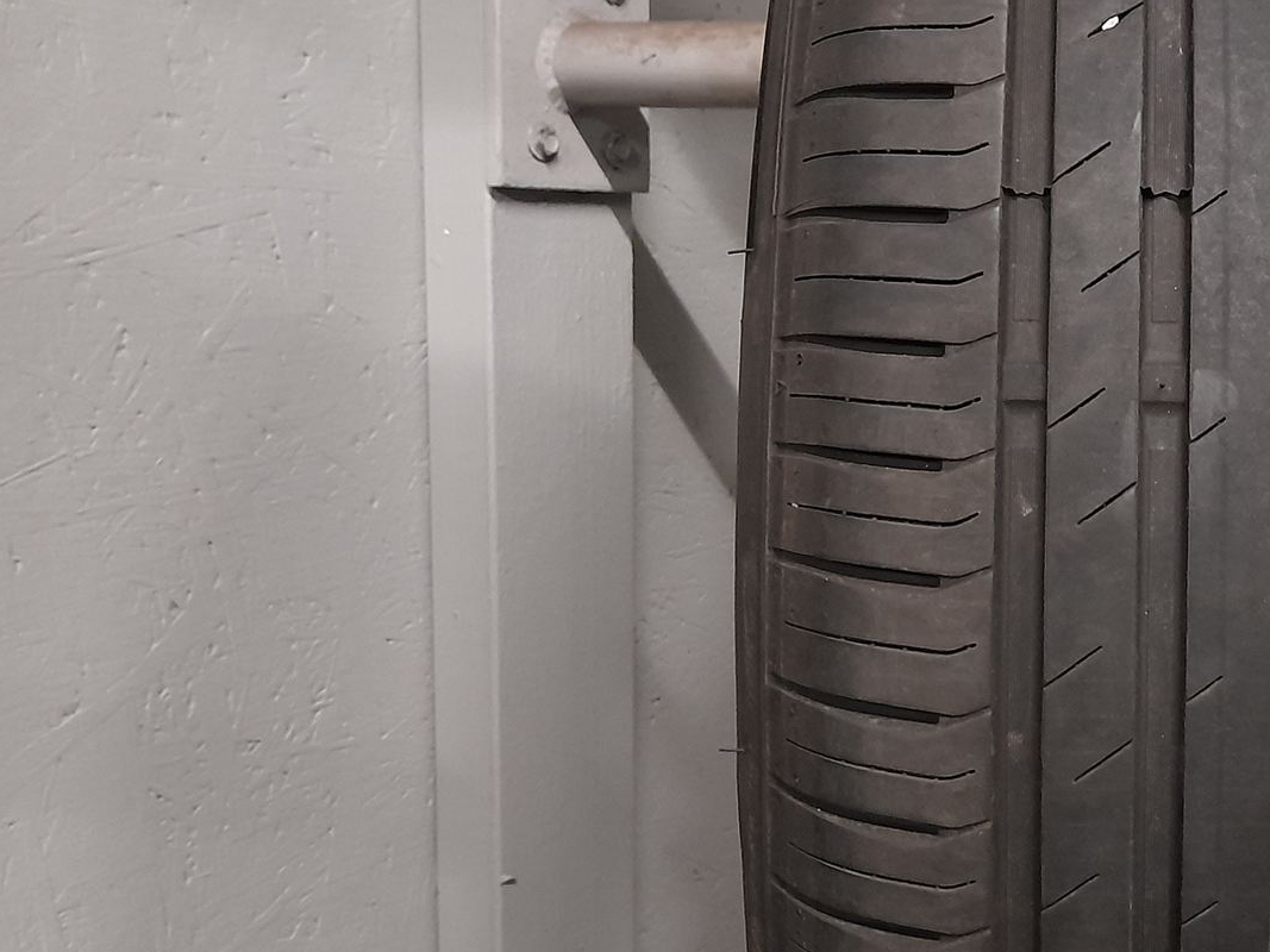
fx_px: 1761
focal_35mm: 48
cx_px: 1193
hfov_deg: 36.6
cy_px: 456
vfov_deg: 30.3
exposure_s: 1/25
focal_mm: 4.6
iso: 640
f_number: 2
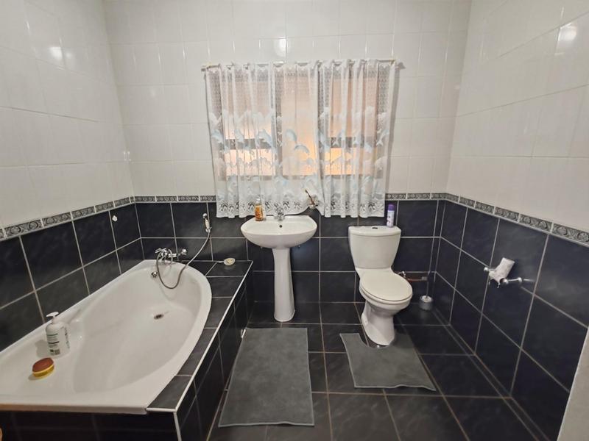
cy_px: 220
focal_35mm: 16
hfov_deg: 94.5
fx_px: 272
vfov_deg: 78.1
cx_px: 294
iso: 800
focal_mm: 1.96
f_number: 2.2
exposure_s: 1/20
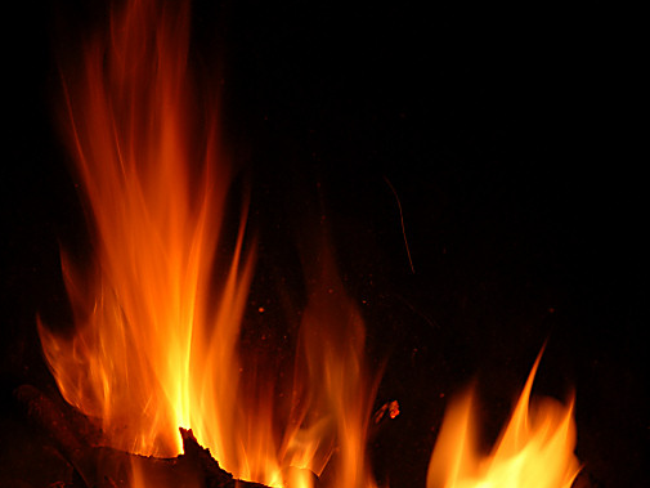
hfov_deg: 12.3
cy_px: 367
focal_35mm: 160
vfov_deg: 9.3
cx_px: 313
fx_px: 3005
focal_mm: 70
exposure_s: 1/3
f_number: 10
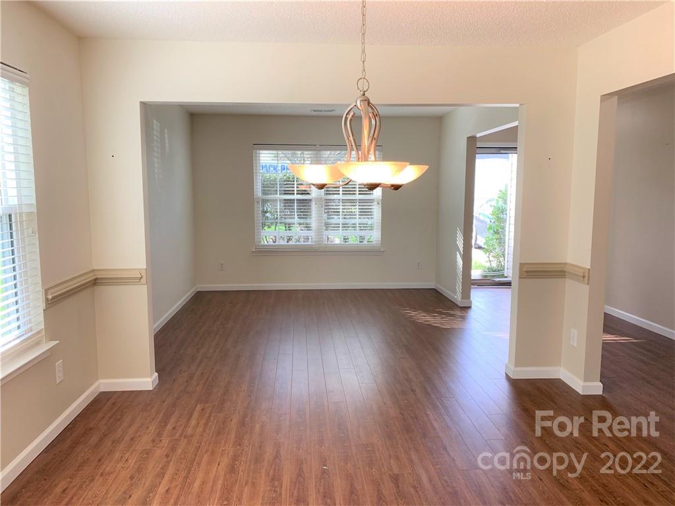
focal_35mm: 26
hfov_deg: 67.3
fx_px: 507
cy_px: 253
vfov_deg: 53.1
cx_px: 338
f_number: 1.8
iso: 50
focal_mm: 4.25
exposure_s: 1/120
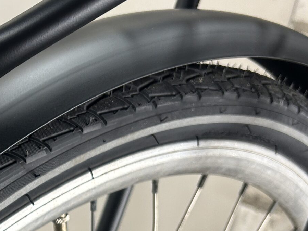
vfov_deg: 19.2
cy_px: 248
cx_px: -35
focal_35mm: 74
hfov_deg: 24.5
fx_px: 659
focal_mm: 5.7
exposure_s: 1/100
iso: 64
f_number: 1.5
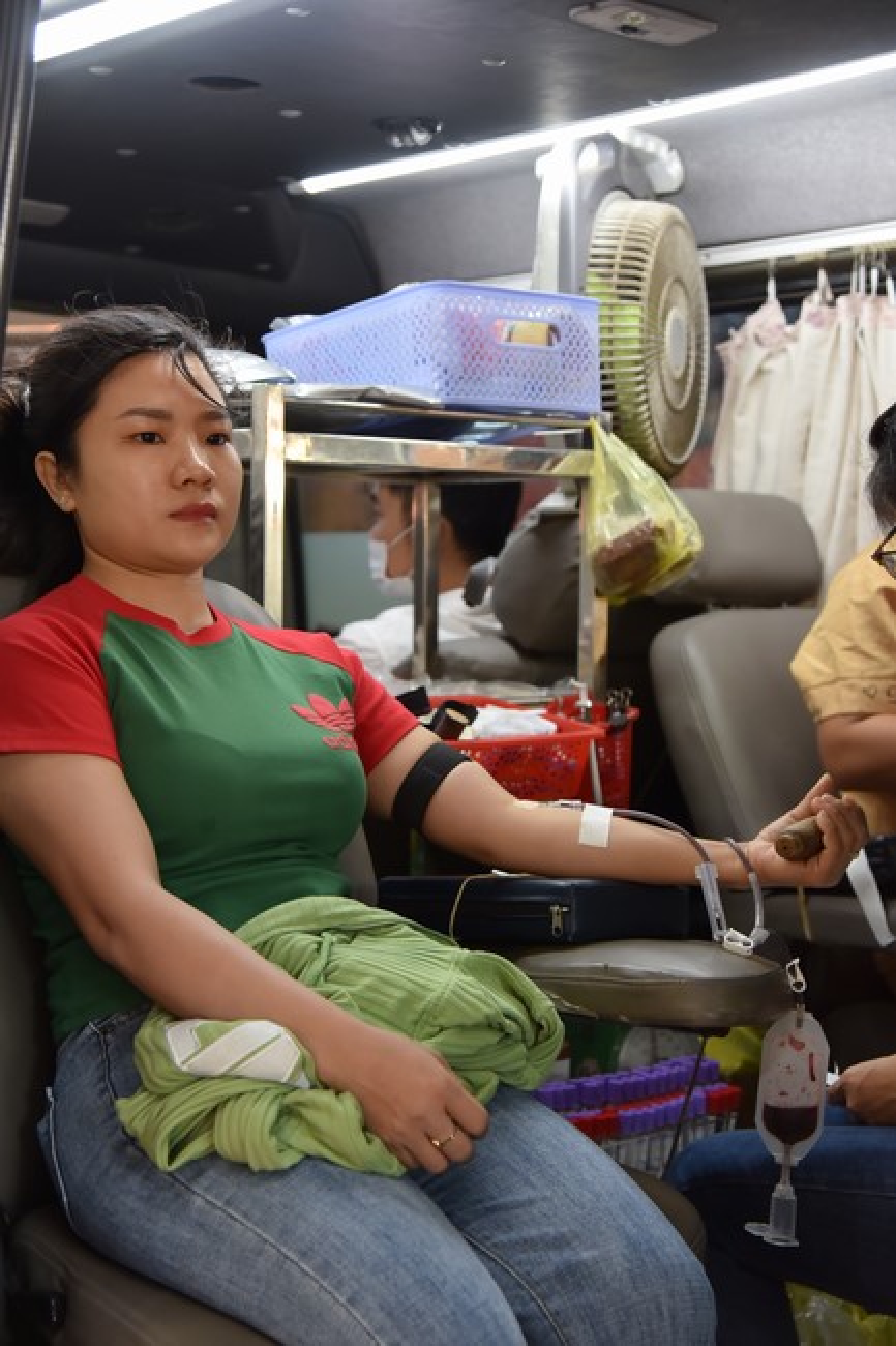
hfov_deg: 24.6
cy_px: 673
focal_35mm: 55
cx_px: 448
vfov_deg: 36.3
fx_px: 2054
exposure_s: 1/100
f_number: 5
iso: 640
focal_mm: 55
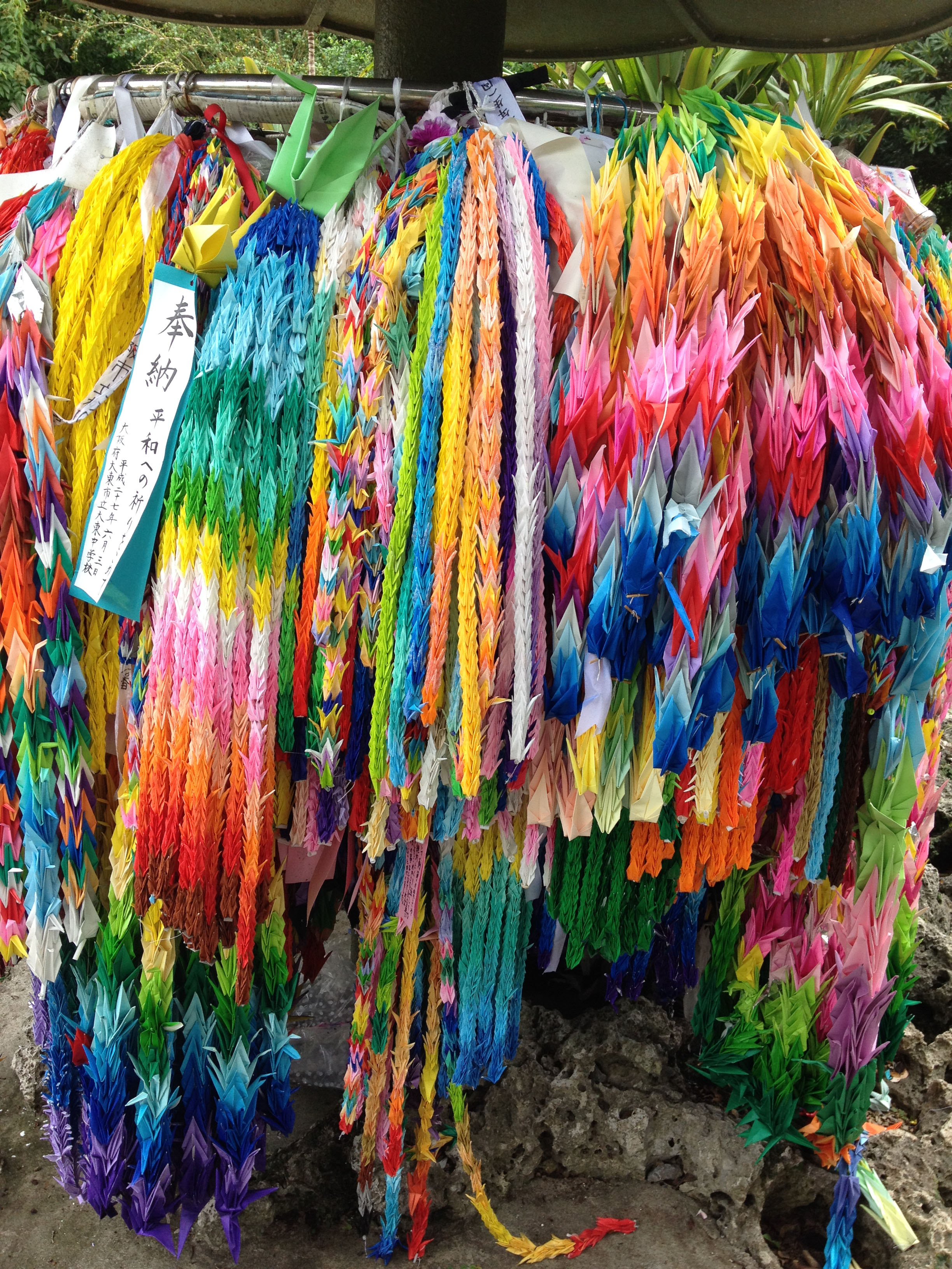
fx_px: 1283
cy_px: 634
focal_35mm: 35
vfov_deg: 52.6
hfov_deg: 40.7
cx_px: 476
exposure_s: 1/181
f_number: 2.4
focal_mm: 4.28
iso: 50
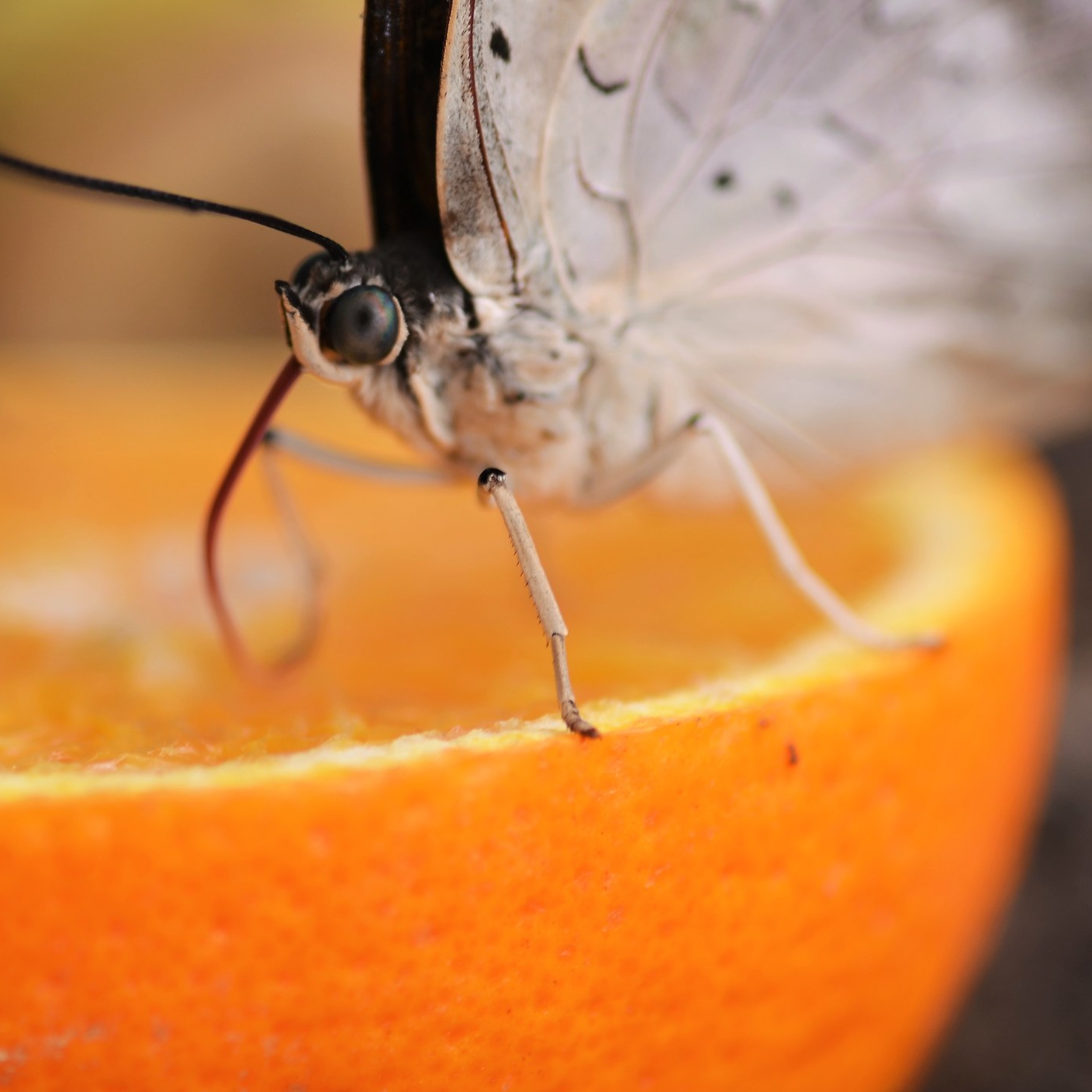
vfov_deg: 7.7
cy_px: 491
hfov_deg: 7.7
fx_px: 8128
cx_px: 338
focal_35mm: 228
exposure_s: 1/50
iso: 100
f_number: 2.8
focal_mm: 105
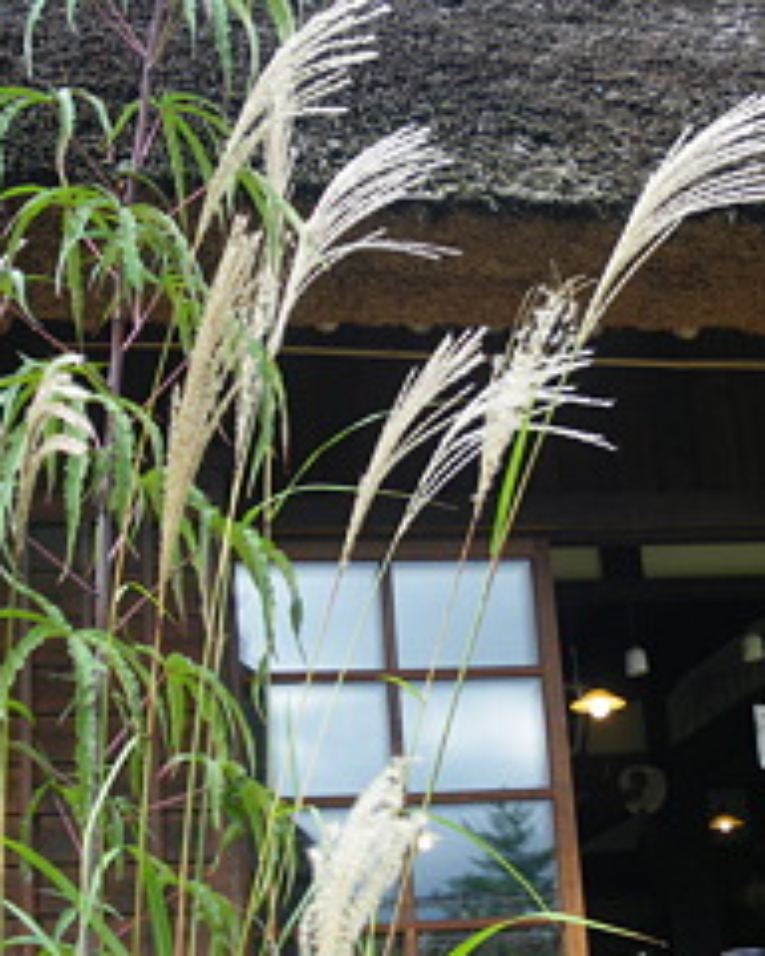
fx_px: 1868
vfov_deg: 28.5
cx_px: 408
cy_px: 291
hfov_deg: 23.1
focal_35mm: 66
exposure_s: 1/100
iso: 64
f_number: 3.5
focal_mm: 6.3
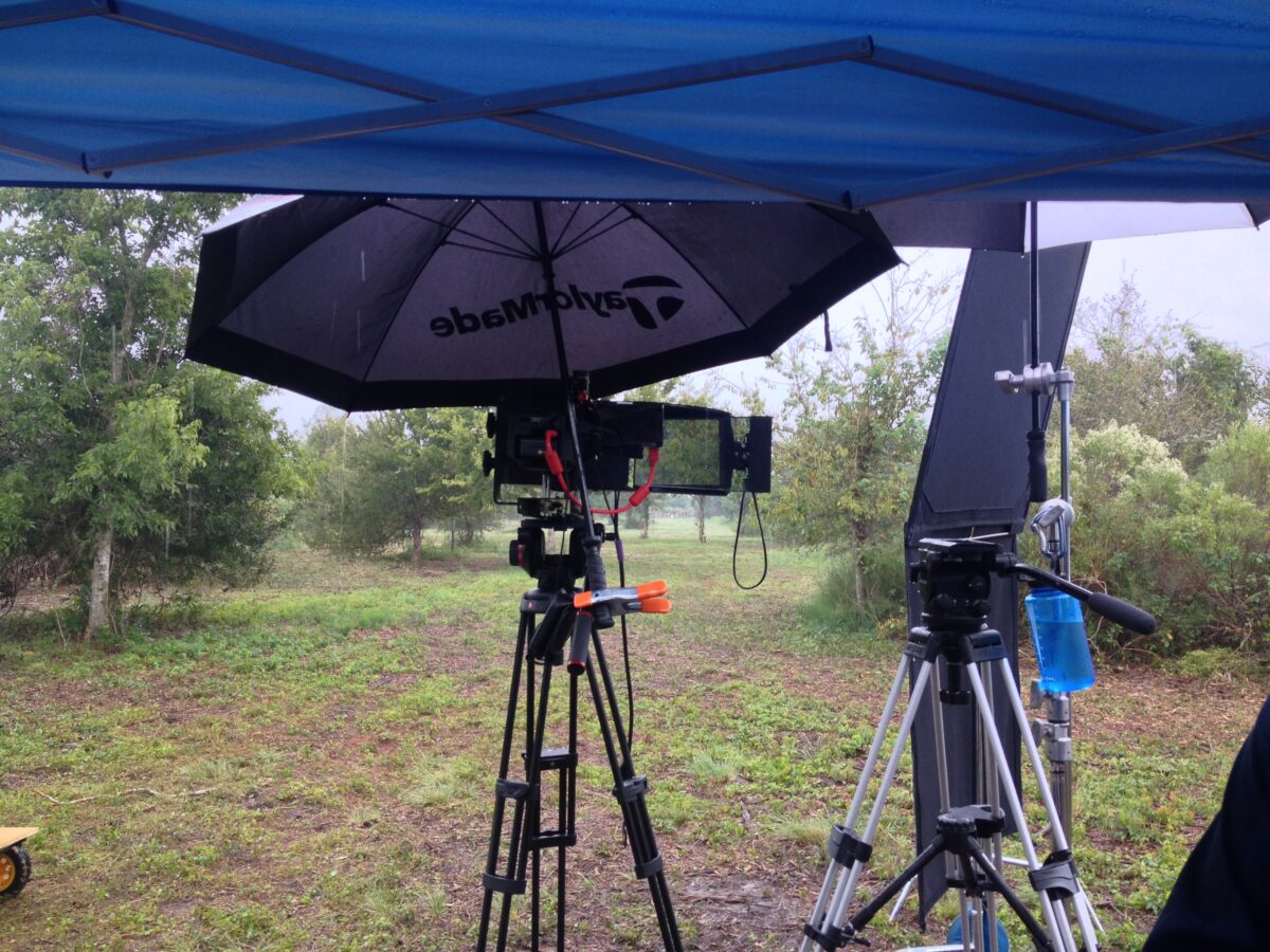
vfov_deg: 40.7
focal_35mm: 35
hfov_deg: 52.6
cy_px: 476
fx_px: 1284
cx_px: 635
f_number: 2.4
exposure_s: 1/40
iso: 64
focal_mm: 4.28
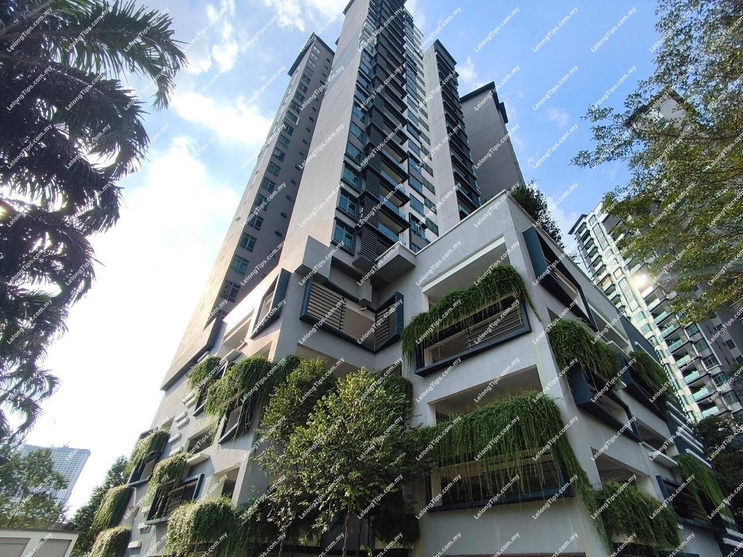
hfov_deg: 98.2
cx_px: 372
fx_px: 322
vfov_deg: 81.7
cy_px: 278
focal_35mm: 15
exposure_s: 1/1867
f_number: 2.2
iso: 50
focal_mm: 1.65
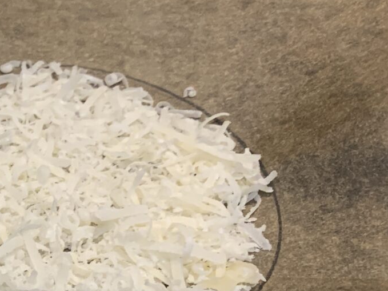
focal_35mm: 98
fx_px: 1098
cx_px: -342
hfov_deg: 16.3
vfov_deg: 14.8
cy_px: 295
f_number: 1.8
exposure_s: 1/50
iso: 125
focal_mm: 4.25
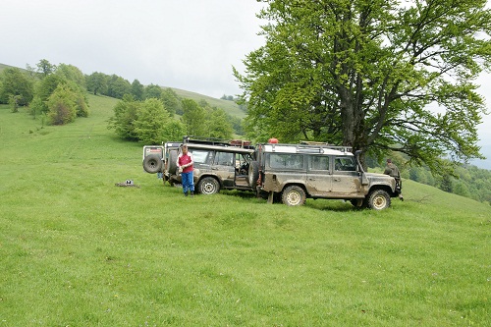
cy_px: 164
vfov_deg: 29.8
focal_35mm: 45
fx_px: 614
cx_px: 246
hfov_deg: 43.6
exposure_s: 1/125
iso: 200
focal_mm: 30
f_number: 11
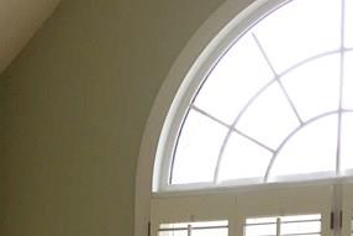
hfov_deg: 18.6
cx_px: 41
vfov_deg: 11.9
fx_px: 1059
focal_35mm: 108
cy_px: 393
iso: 25
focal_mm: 4.15
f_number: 2.2
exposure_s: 1/60
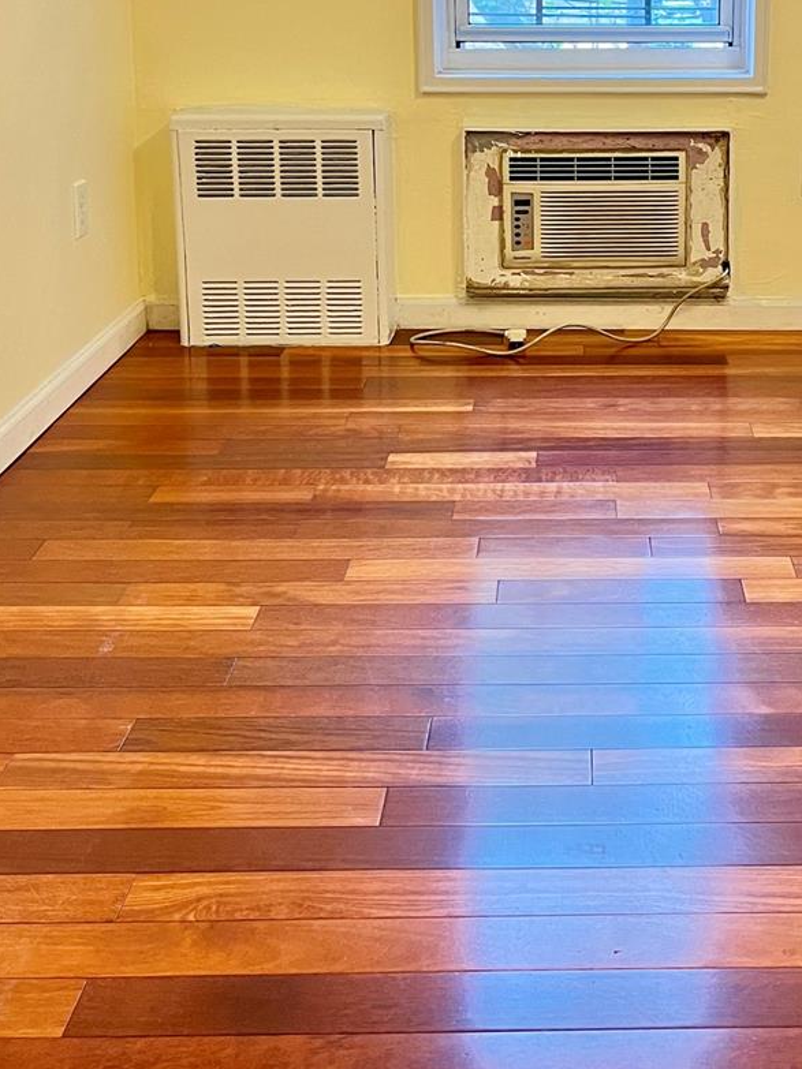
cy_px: 228
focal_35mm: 51
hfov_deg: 28.1
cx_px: 607
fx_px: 1576
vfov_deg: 36.3
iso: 320
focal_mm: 5.1
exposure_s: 1/60
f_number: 1.6
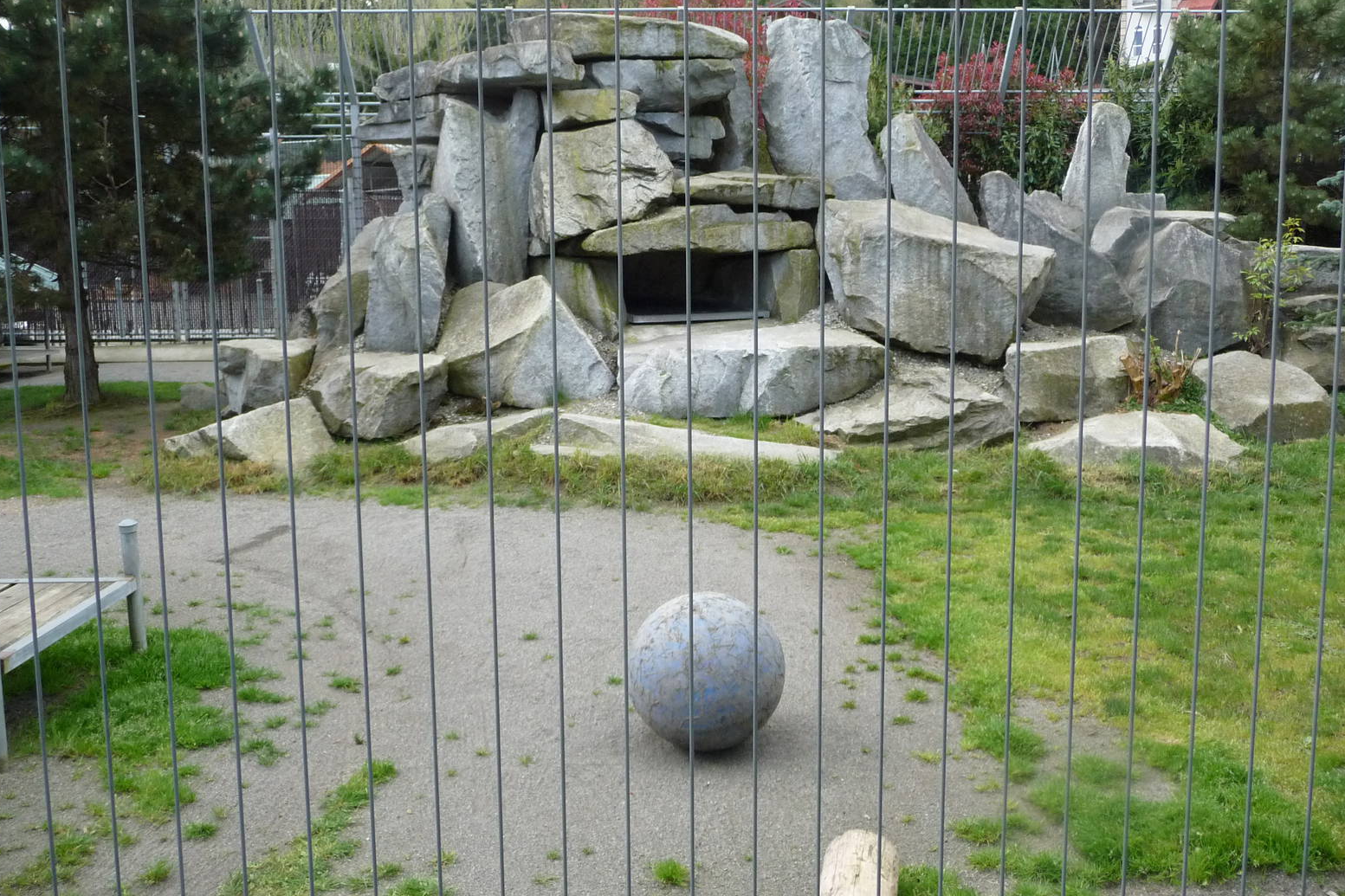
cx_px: 680
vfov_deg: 43.5
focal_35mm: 30
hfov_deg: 61.9
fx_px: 1121
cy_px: 390
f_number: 3.3
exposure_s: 1/500
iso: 250
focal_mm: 4.7
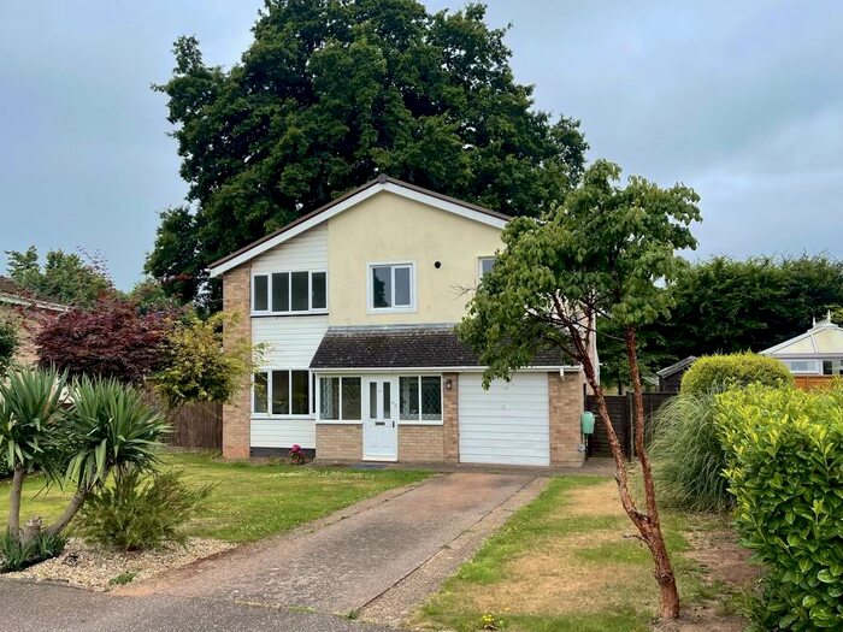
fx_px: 633
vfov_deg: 53.1
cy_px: 316
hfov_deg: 67.3
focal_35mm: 26
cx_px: 422
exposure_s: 1/1087
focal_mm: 5.1
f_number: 1.6
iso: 32
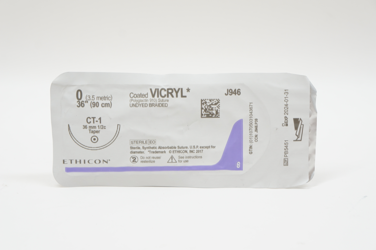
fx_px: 610
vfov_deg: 23.1
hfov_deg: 34.2
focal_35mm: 58
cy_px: 125
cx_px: 188
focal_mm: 39
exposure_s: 1/40
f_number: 7.1
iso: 400
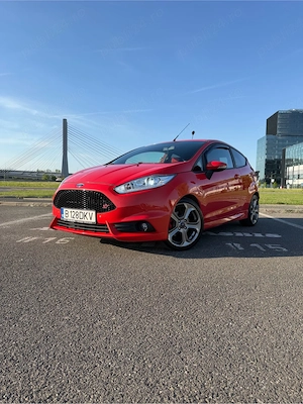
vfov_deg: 71.6
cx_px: 152
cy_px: 202
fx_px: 280
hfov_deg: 56.8
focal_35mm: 24
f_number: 1.78
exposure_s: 1/1770
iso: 80
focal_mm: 6.76
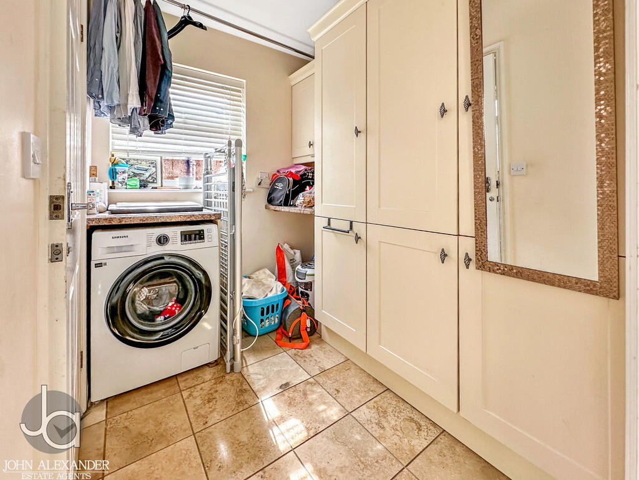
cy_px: 240
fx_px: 258
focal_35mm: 14
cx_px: 320
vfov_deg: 85.7
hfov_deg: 102.1
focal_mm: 2.22
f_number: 2.2
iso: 125
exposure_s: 1/100
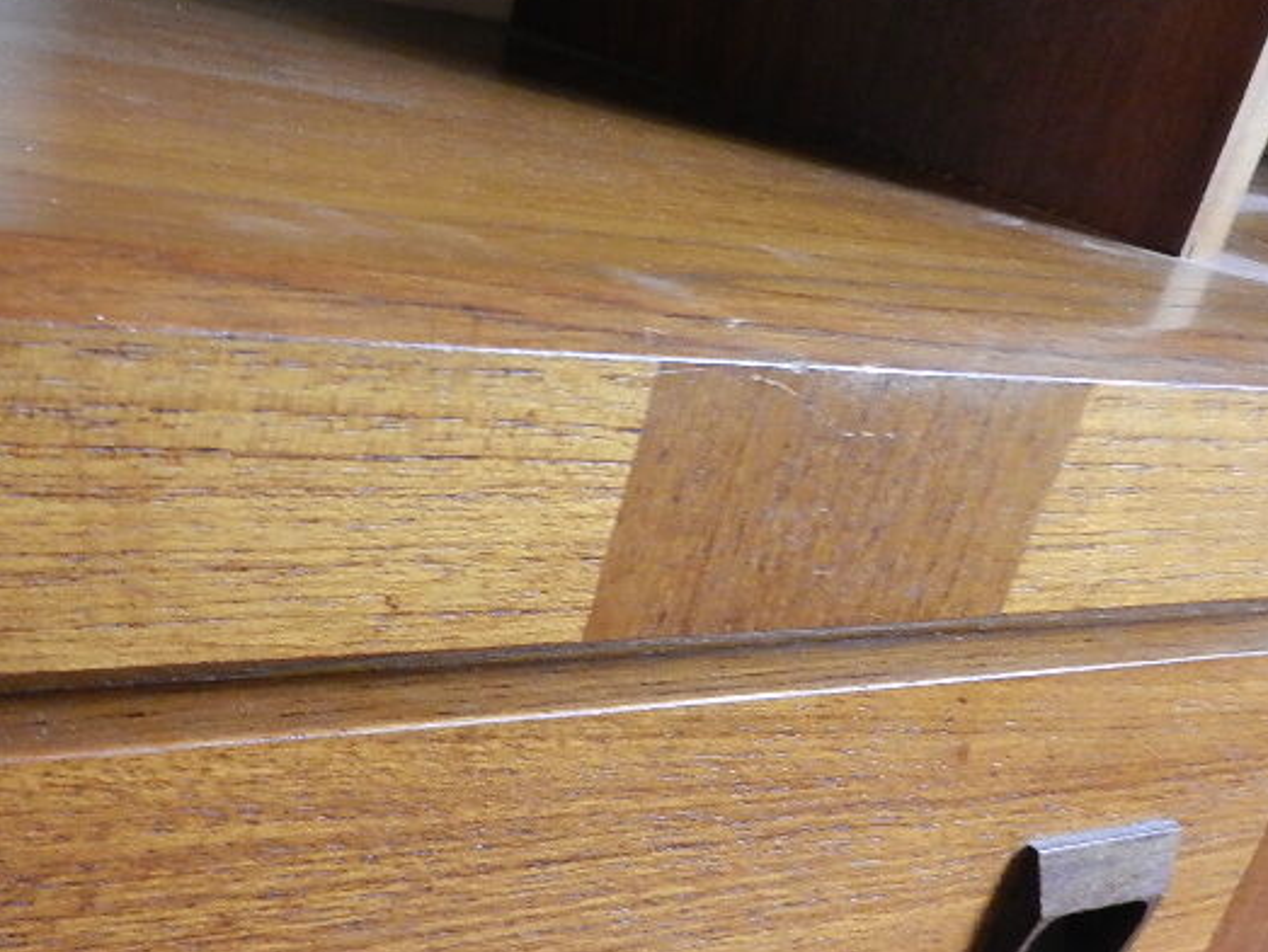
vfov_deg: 30.9
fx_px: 1650
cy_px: 836
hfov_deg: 41.7
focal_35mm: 45
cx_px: 463
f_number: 3.4
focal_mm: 4
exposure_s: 1/15
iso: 400
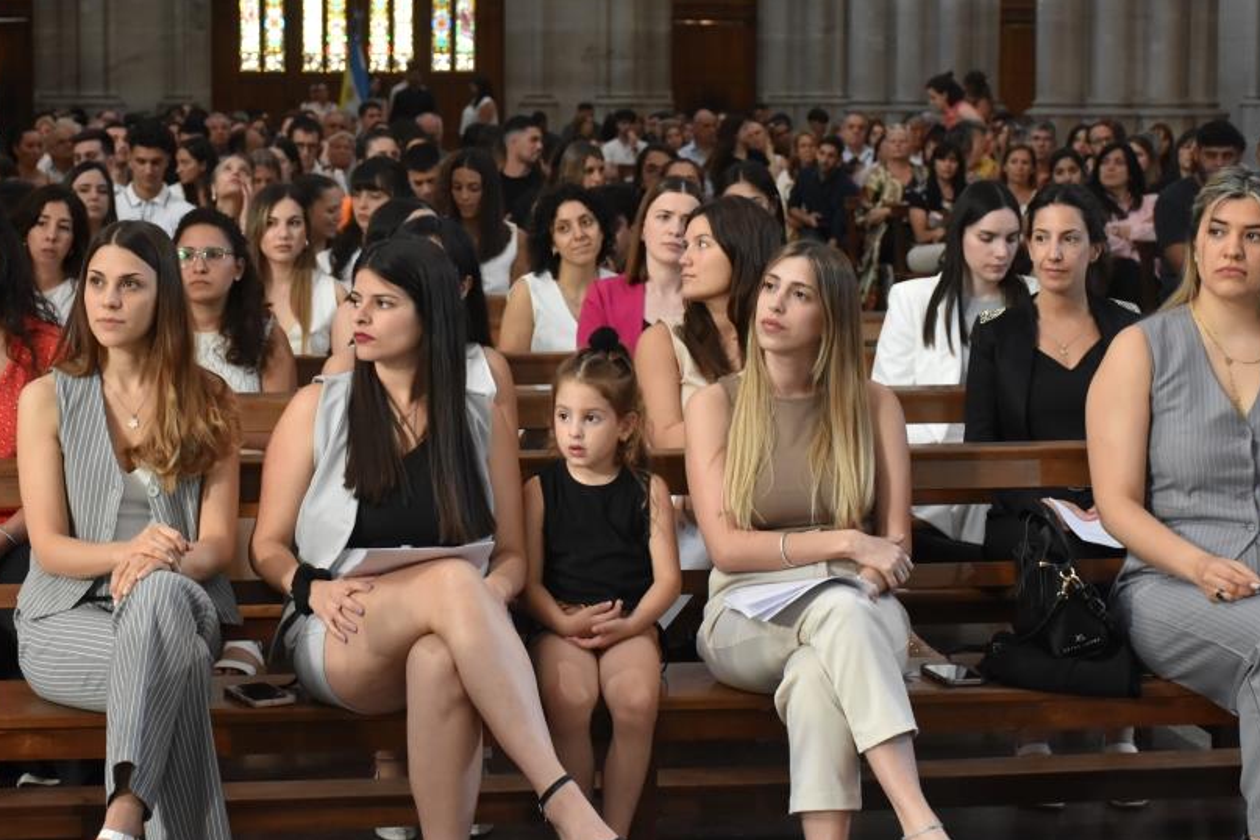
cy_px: 368
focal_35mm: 86
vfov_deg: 16.0
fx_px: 2997
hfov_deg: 23.7
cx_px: 556
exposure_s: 1/40
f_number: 4.5
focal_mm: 45
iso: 1600
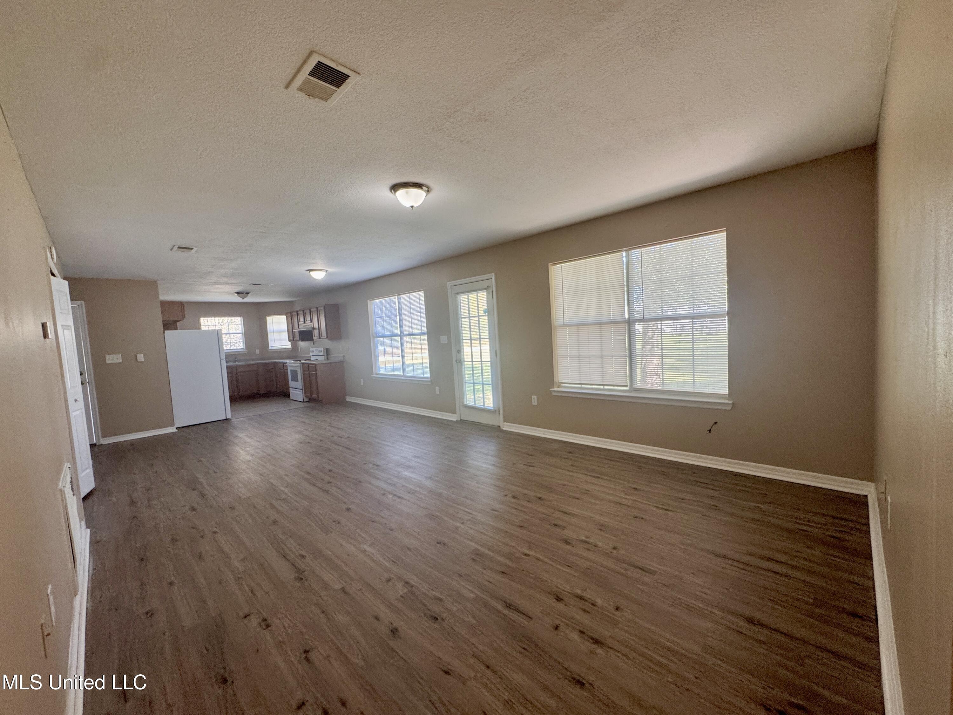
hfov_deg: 102.1
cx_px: 476
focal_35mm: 14
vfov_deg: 85.7
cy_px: 358
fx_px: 385
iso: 200
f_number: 2.2
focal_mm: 2.22
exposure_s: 1/120
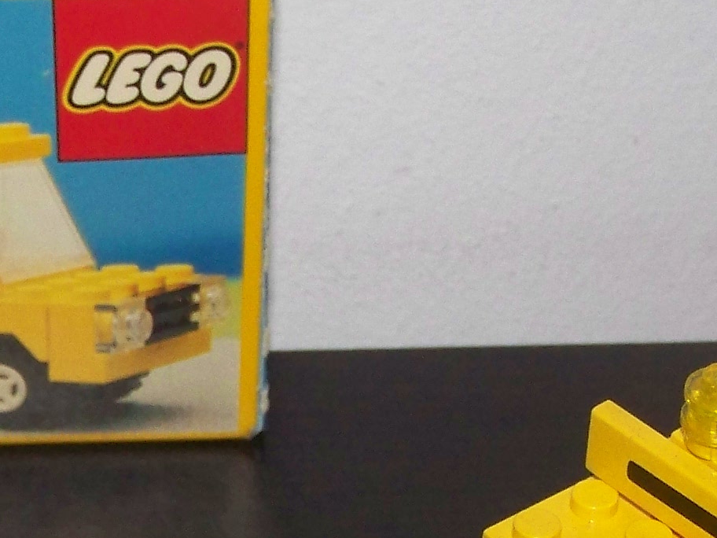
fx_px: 2651
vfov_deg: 11.5
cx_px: 57
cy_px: 411
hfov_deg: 15.2
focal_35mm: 128
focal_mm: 6.3
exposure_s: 1/30
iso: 200
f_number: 2.8
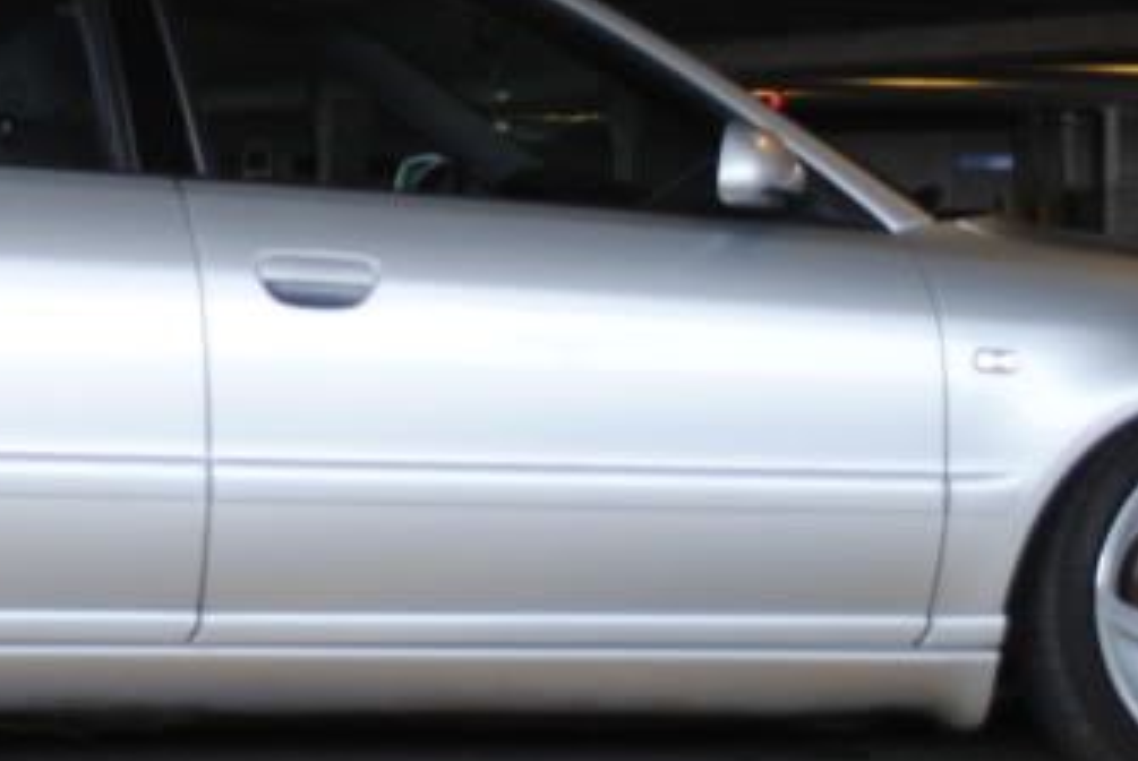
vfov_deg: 12.5
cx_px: 107
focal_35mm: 110
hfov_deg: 18.3
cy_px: 229
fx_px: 3480
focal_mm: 24
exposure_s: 1/30
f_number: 4
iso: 320
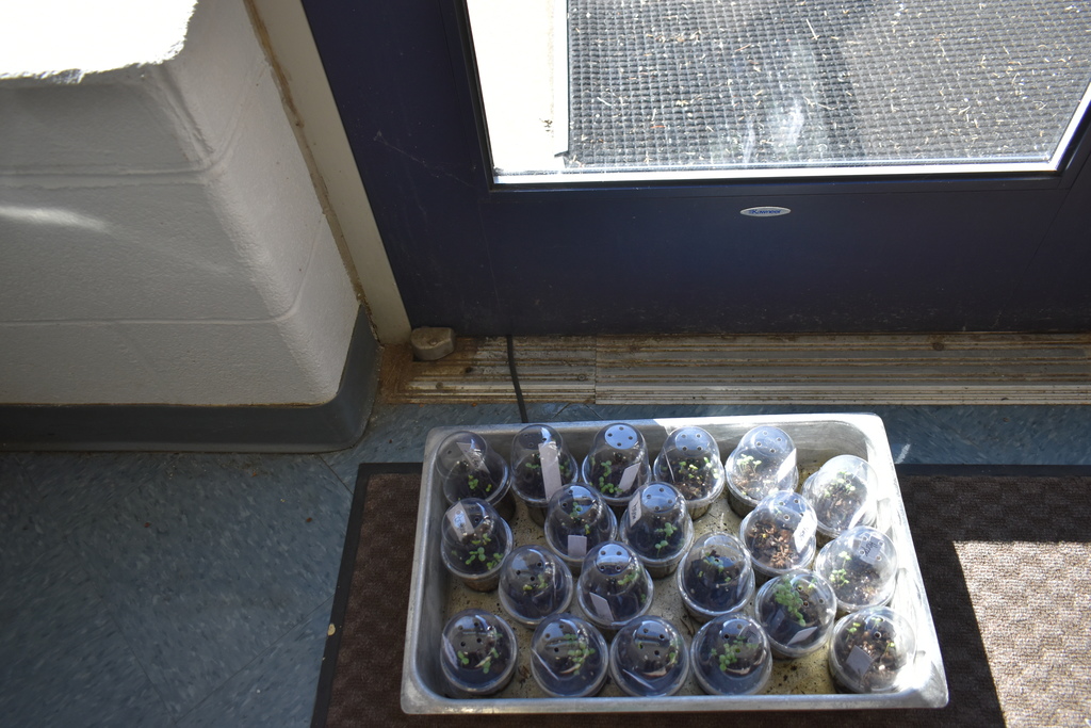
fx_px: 818
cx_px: 546
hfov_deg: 67.4
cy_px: 364
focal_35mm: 27
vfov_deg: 47.9
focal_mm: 18
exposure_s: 1/250
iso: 400
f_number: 4.5
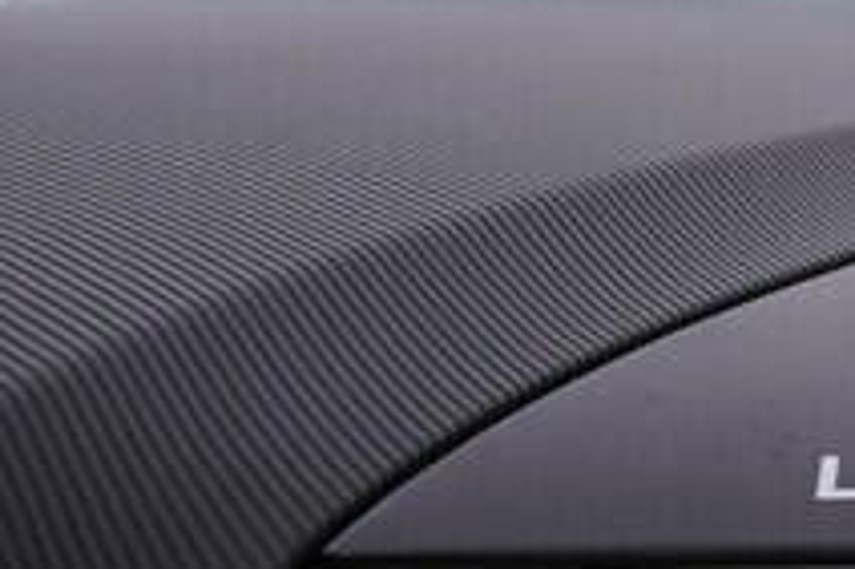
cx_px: 1323
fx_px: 4129
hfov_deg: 11.3
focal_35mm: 174
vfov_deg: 7.6
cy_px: 1132
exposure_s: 1/100
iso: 125
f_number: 4.5
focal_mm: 24
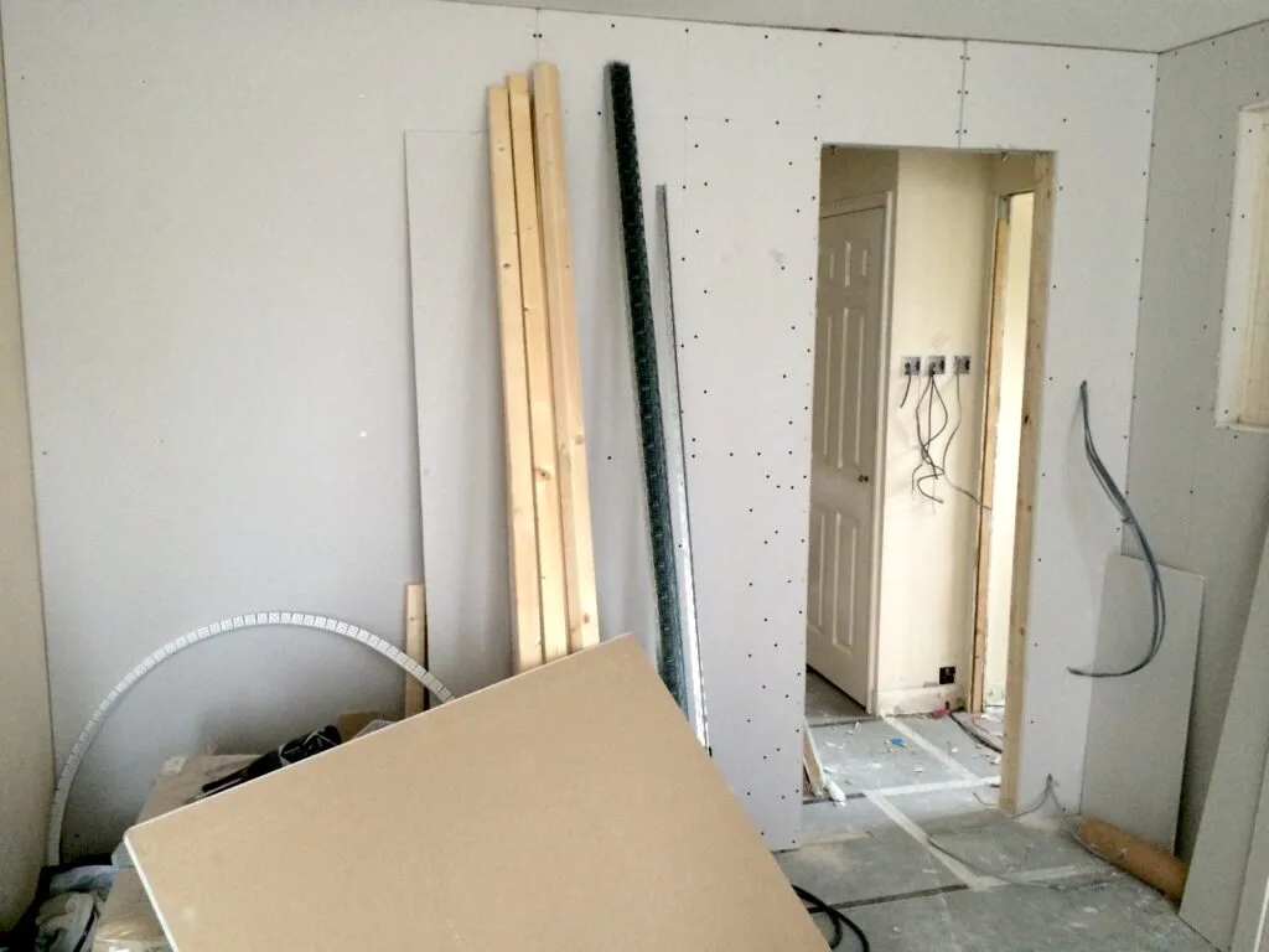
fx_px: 1100
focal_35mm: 30
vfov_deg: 46.8
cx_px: 634
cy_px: 476
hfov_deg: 60.0
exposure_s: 1/24
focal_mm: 4.12
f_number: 2.2
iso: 320
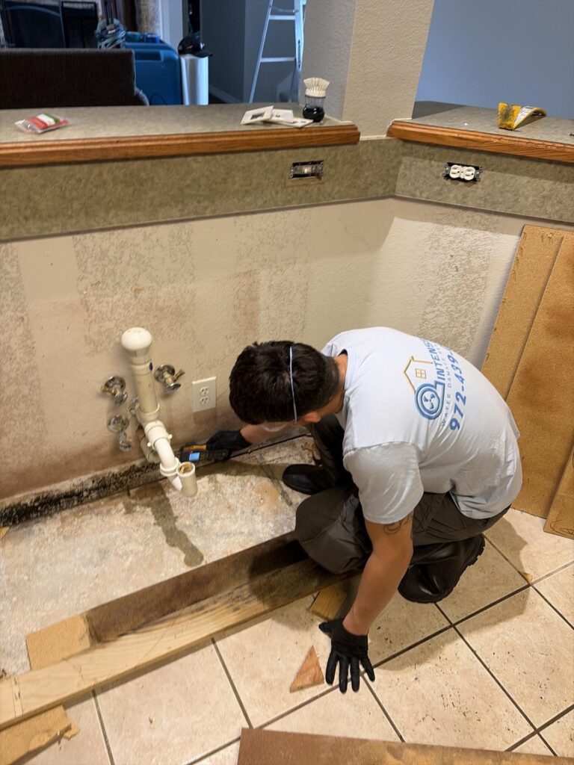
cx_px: 287
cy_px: 382
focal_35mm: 26
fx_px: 575
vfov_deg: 67.3
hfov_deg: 53.1
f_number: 1.6
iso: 125
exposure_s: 1/60
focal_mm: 5.96
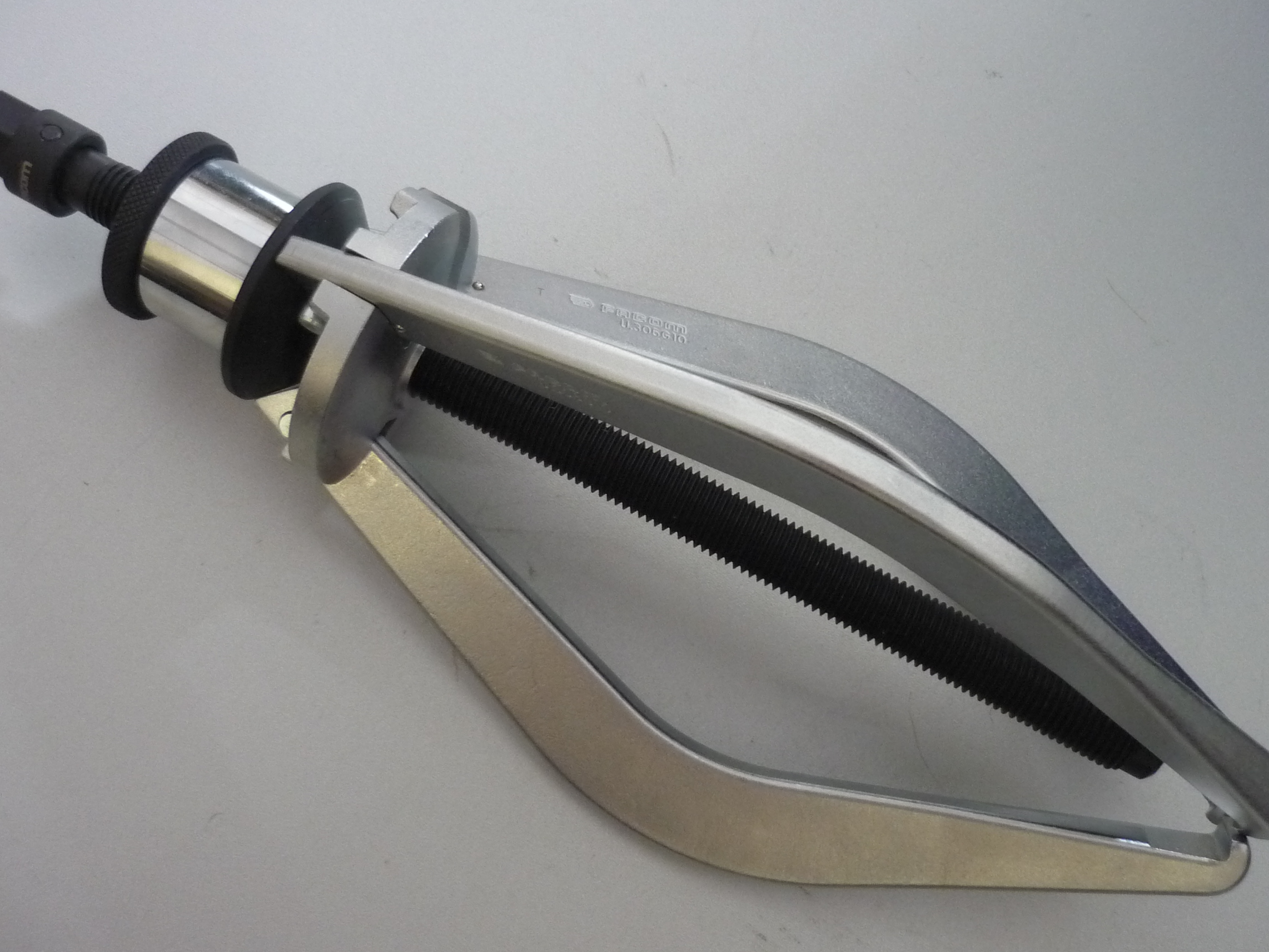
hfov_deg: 50.1
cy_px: 462
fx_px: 1356
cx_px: 639
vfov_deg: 38.7
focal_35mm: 37
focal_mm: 5.5
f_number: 2.8
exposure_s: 1/30
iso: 400
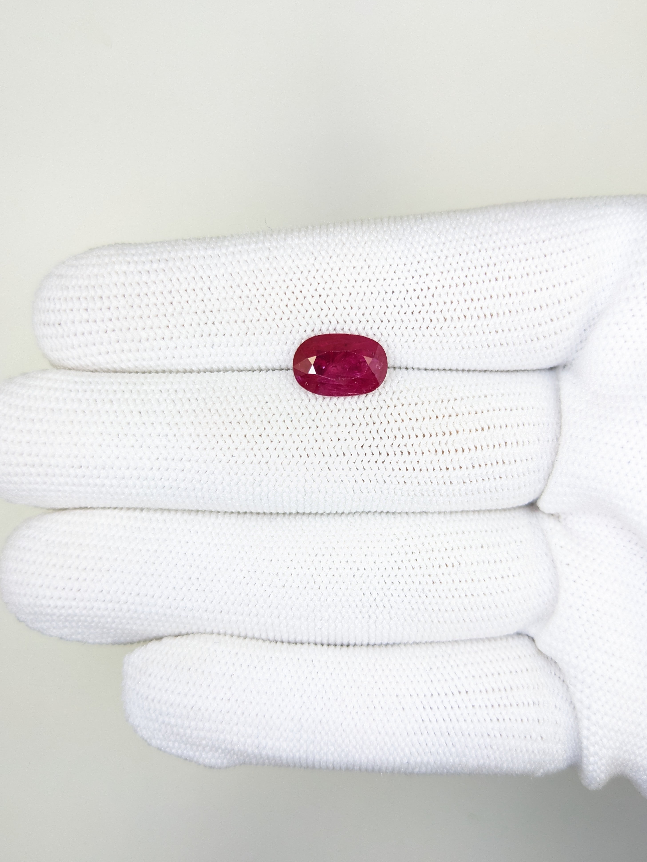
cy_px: 427
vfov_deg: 63.4
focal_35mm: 28
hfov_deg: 49.7
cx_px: 314
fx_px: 698
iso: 64
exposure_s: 1/120
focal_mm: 4.38
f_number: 1.73
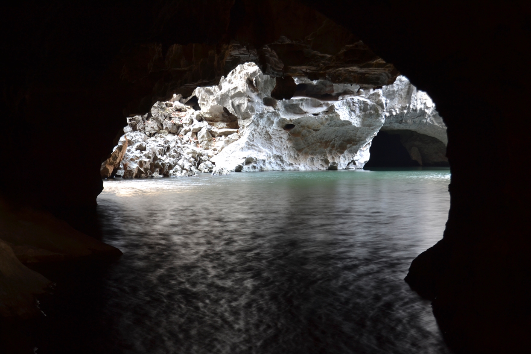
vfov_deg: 16.5
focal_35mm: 82
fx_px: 1217
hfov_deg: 24.6
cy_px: 177
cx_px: 266
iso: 100
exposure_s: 2.5
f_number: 5.6
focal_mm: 55
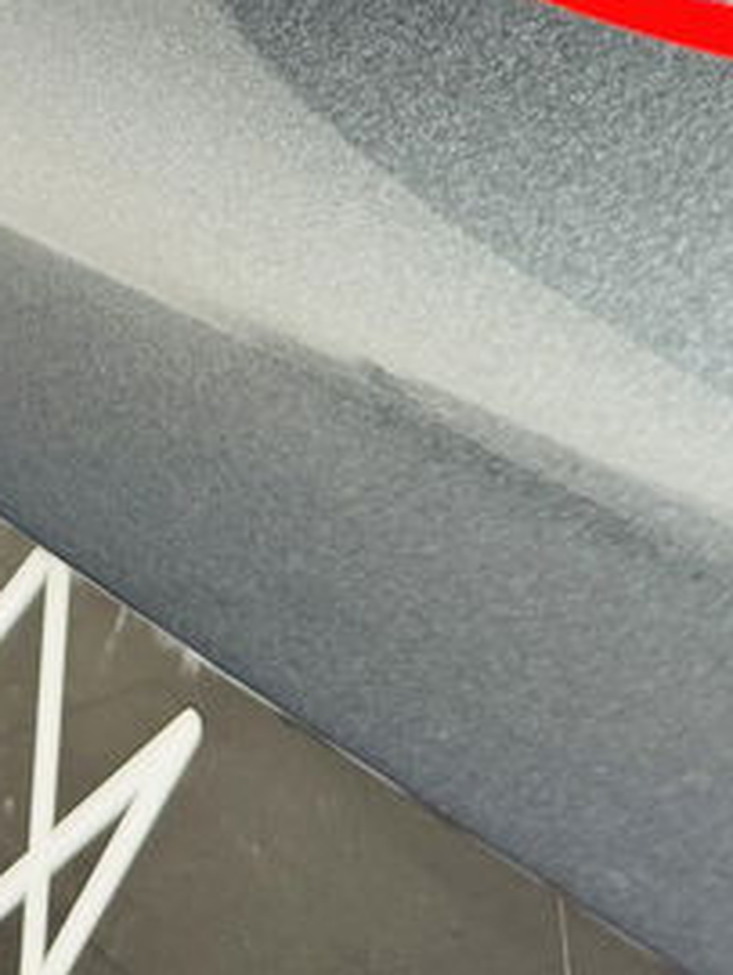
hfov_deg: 16.1
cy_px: -524
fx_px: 2565
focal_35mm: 91
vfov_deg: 18.8
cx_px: 76
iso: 200
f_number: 1.78
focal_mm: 6.76
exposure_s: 1/75
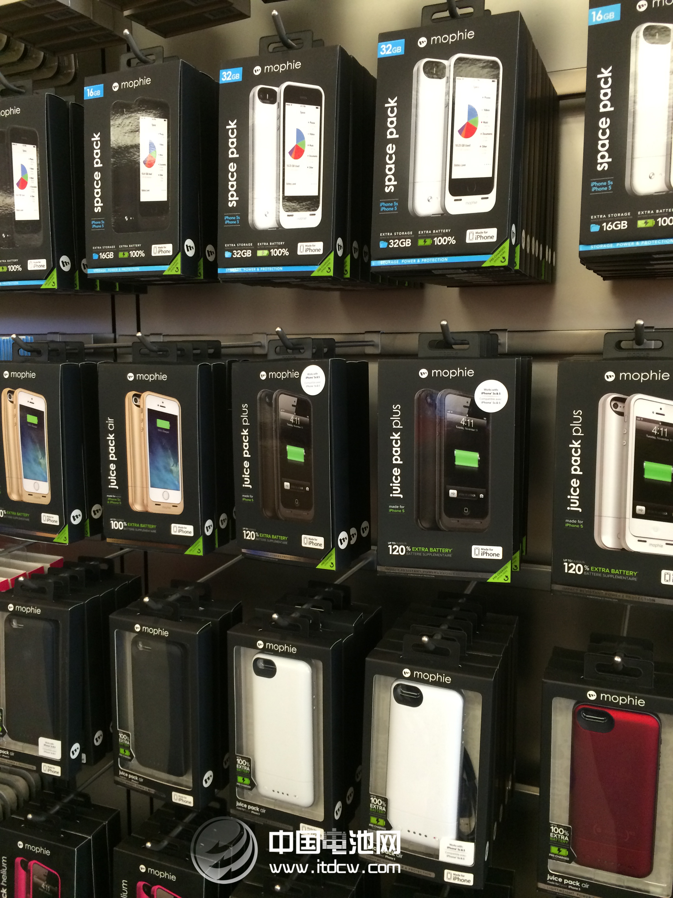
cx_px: 336
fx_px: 778
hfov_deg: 46.8
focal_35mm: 30
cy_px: 449
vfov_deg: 60.0
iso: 200
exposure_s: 1/30
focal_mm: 4.12
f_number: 2.2
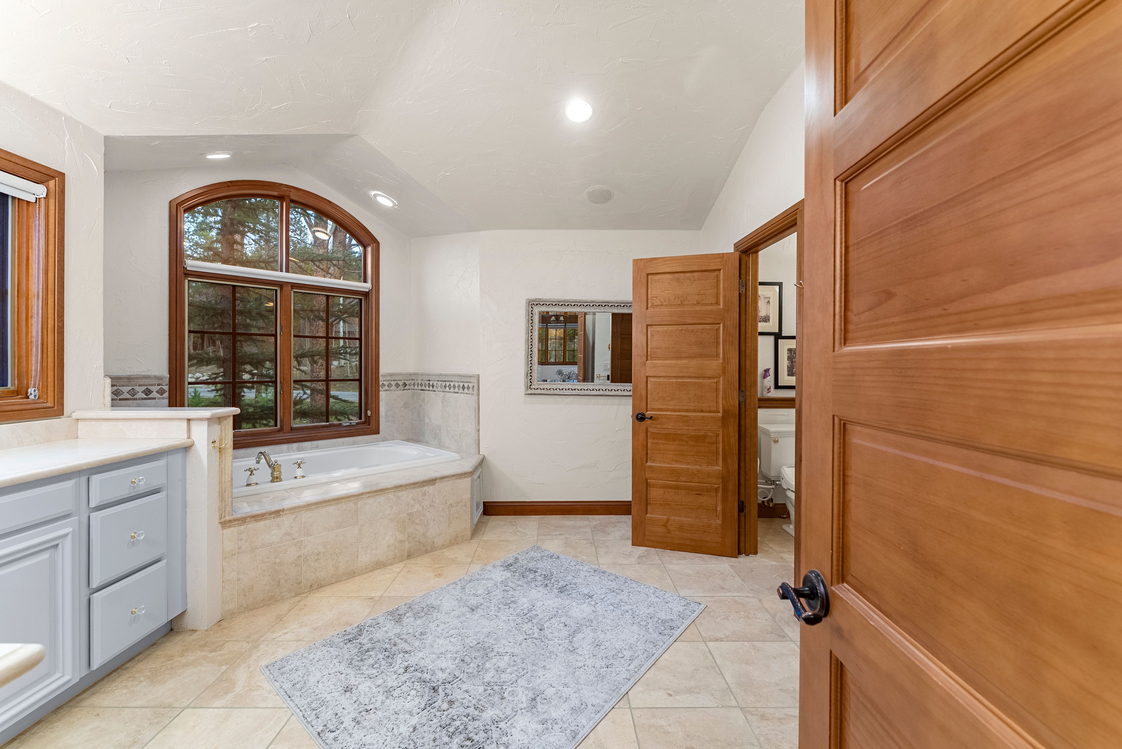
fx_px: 461
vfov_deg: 78.1
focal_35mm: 15
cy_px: 374
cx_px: 561
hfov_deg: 101.1
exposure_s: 1/2.5
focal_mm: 14.8
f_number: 6.3
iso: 250
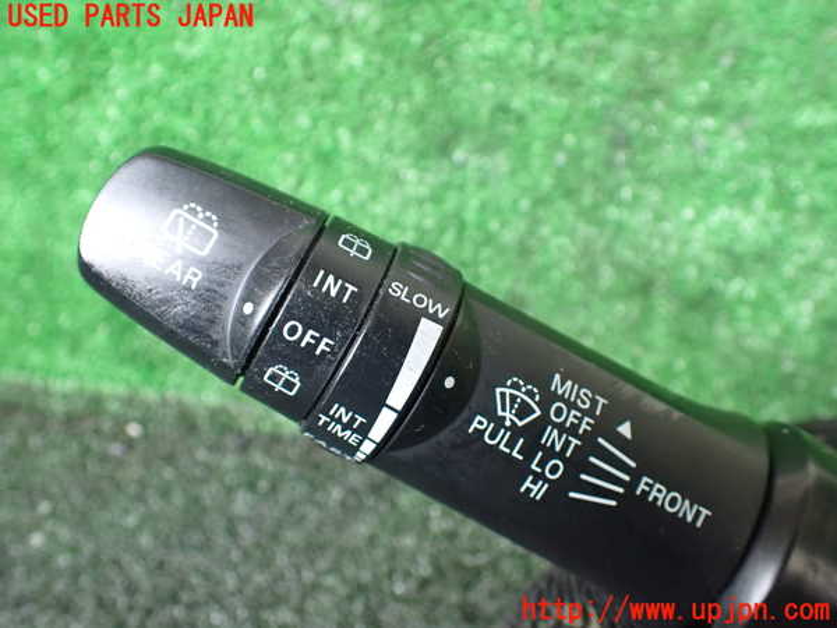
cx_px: 418
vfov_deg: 46.8
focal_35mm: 30
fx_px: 725
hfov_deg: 60.0
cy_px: 314
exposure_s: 1/100
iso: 800
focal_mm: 5.4
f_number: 2.3
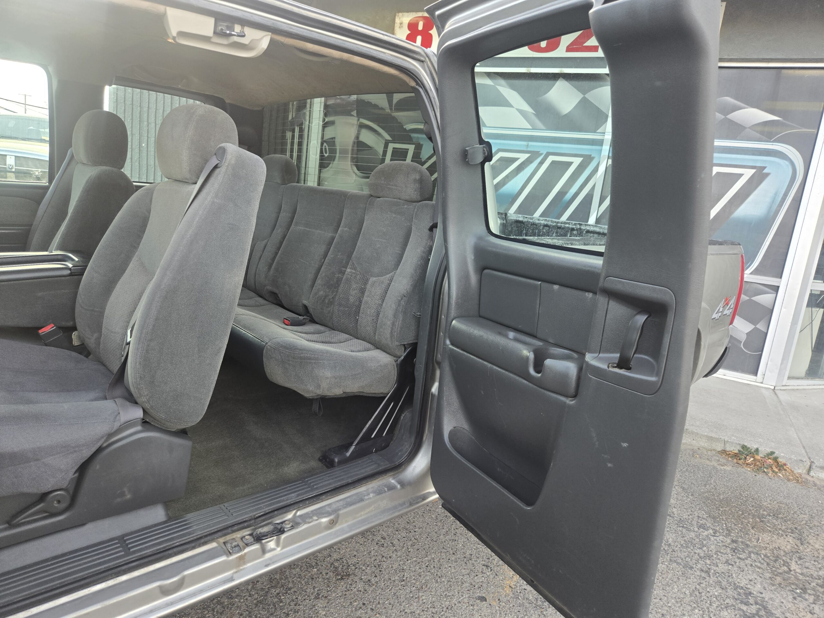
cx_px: 412
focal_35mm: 23
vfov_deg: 58.9
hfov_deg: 73.9
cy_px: 309
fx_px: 547
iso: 100
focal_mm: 5.4
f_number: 1.8
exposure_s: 1/508
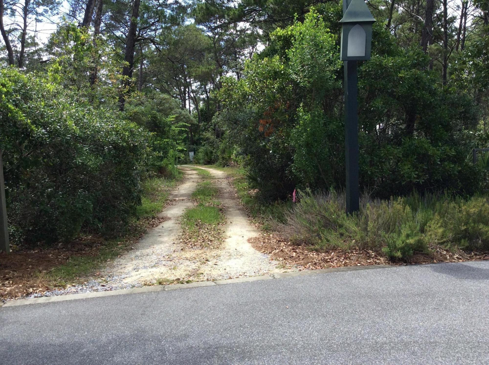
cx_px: 244
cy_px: 182
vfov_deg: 42.8
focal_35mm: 33
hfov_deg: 55.4
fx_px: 465
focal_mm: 3.3
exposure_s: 1/561
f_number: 2.4
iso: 32
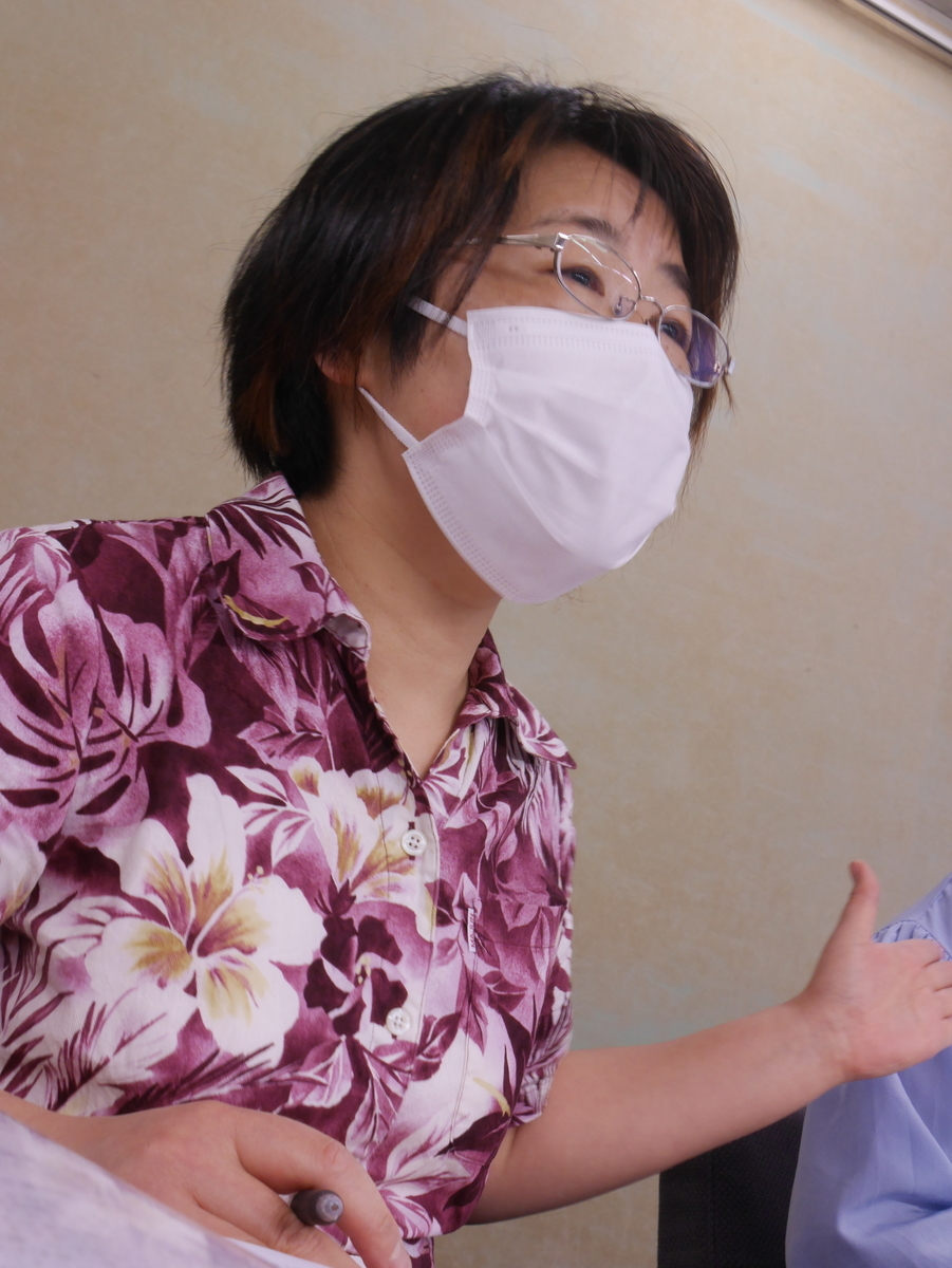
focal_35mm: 58
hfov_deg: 25.2
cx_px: 476
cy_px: 634
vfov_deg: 33.2
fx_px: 2125
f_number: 16
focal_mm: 29
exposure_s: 1/13
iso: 800
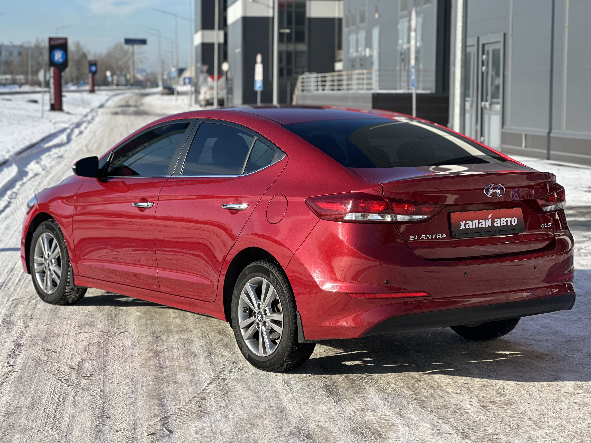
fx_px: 1315
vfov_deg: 19.1
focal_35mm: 77
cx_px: 296
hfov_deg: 25.3
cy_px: 222
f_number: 2.8
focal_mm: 9
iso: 32
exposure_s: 1/415
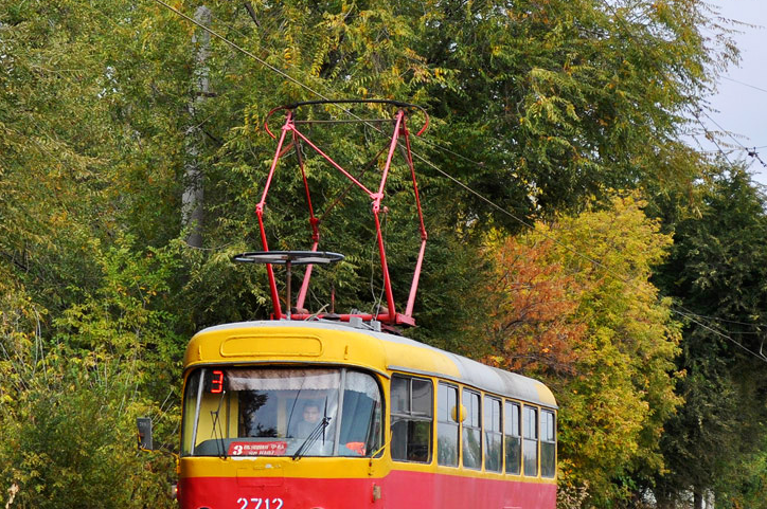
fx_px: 2380
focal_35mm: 112
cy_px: 296
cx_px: 353
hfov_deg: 18.3
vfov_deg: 12.2
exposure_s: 1/320
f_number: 6.3
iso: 200
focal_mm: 45
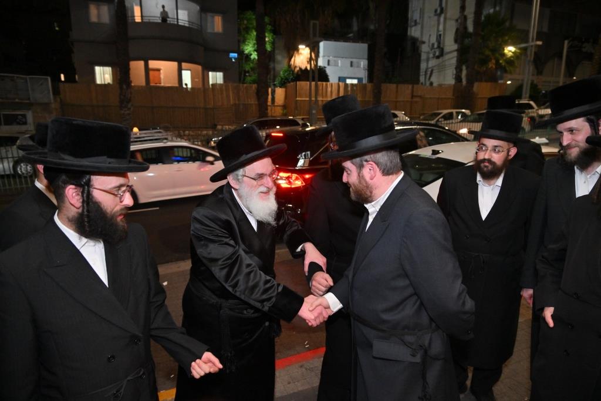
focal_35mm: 24
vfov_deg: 53.1
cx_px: 300
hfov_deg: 73.7
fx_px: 401
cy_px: 200
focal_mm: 24
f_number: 4
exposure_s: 1/125
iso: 1600
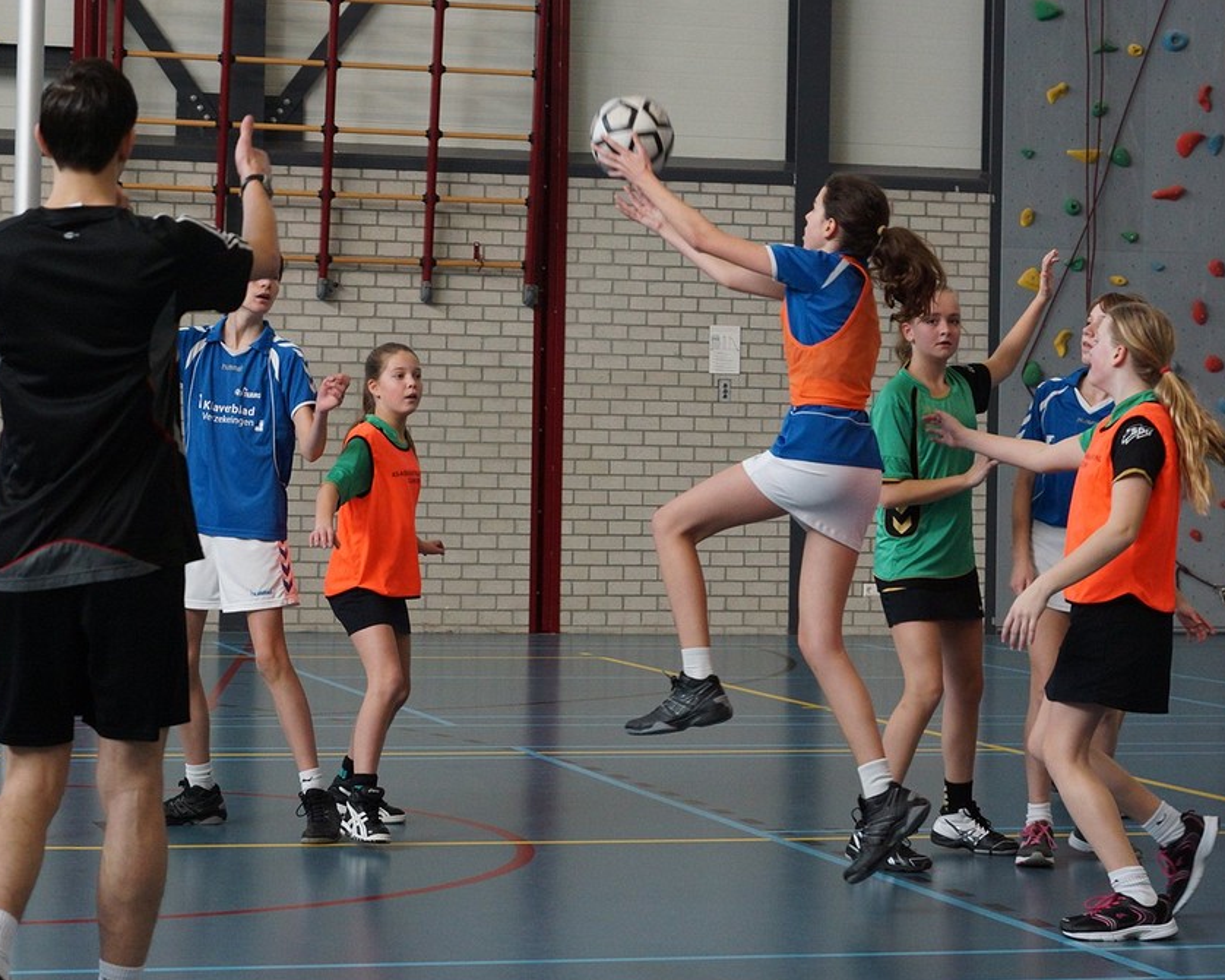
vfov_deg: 17.9
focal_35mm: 86
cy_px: 497
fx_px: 3117
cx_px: 614
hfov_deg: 22.2
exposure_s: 1/320
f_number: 4
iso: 800
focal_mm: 50
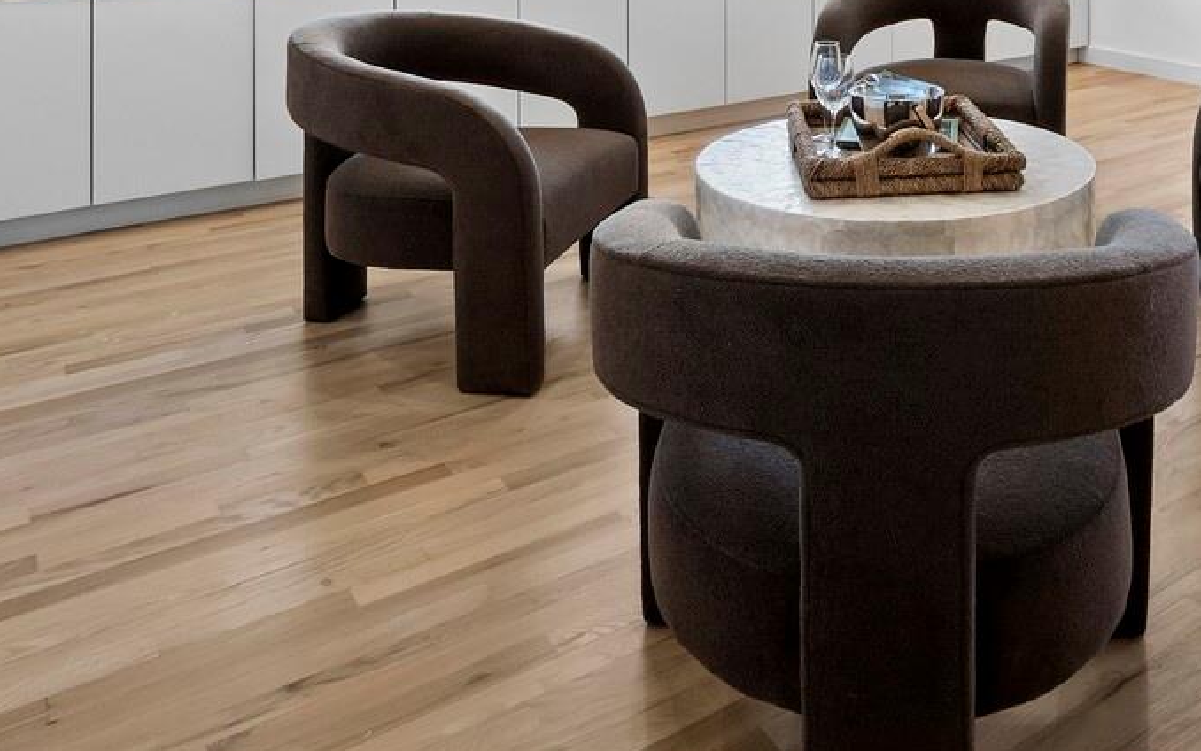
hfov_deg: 53.4
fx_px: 1146
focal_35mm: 35
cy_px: -179
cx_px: 868
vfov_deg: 30.2
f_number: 13
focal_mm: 7
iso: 320
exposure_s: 1/4
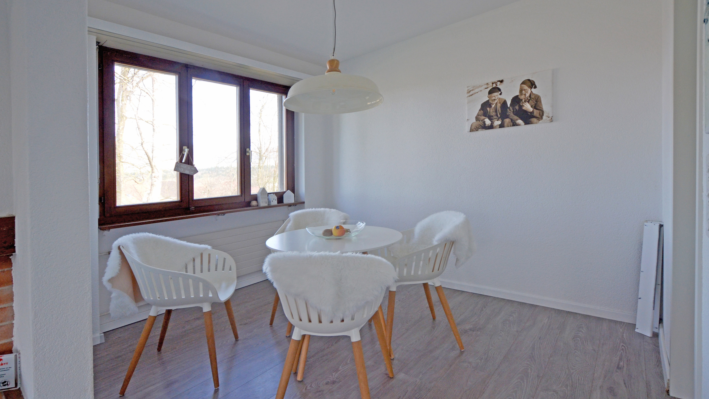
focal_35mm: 16
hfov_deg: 99.4
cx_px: 349
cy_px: 225
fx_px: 301
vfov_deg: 66.8
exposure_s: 1/100
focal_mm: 10
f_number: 5
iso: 400
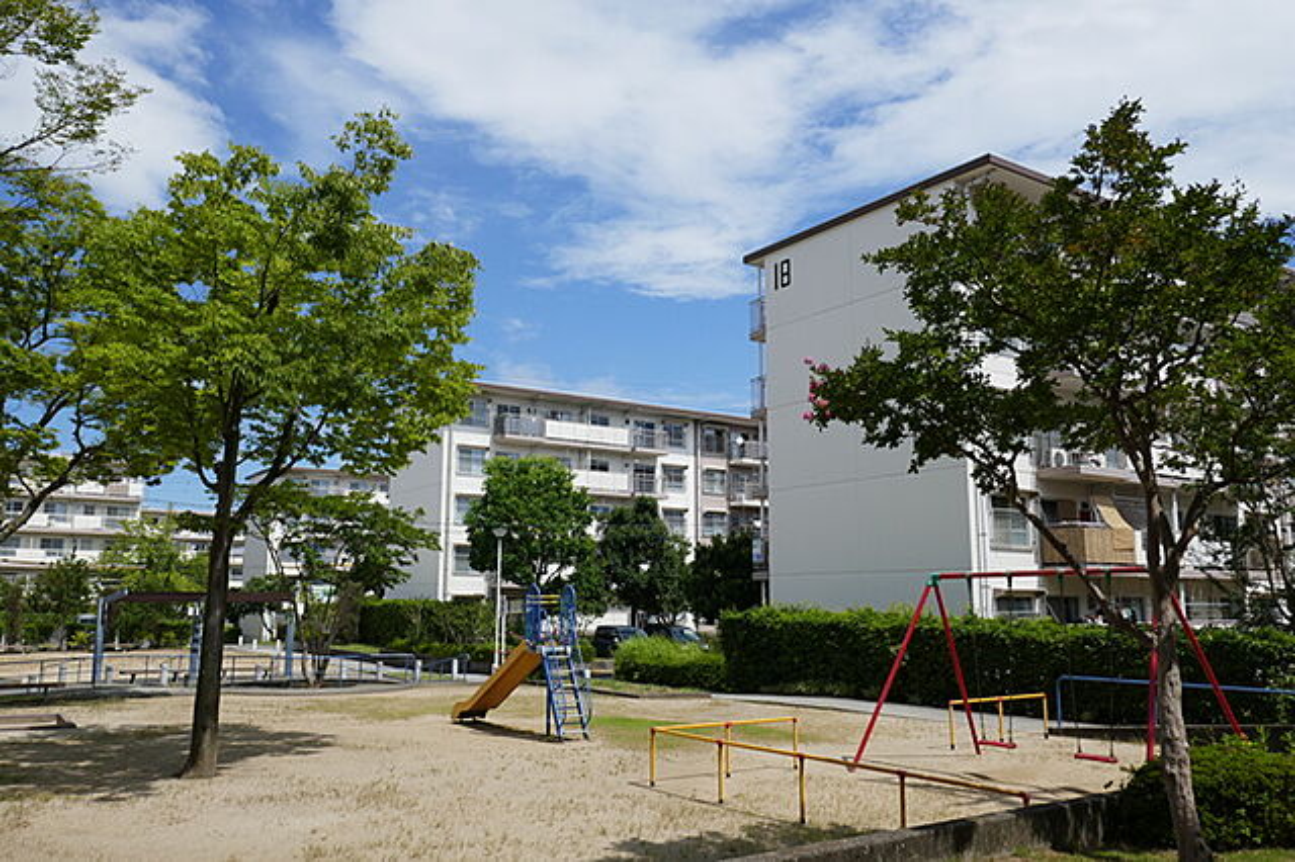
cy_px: 431
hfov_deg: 65.5
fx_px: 1007
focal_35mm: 28
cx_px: 648
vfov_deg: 46.4
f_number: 5.6
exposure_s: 1/800
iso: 125
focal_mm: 10.2
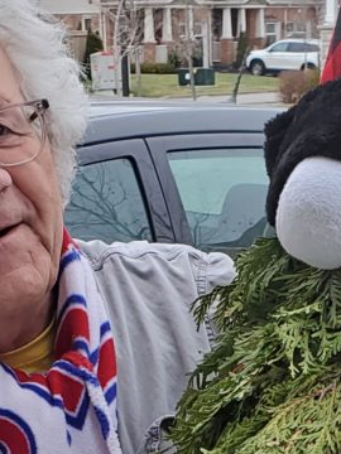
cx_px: 192
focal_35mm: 111
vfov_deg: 16.6
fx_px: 1458
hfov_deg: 13.3
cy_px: 605
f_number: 2.4
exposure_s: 1/120
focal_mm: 4.3
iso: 64
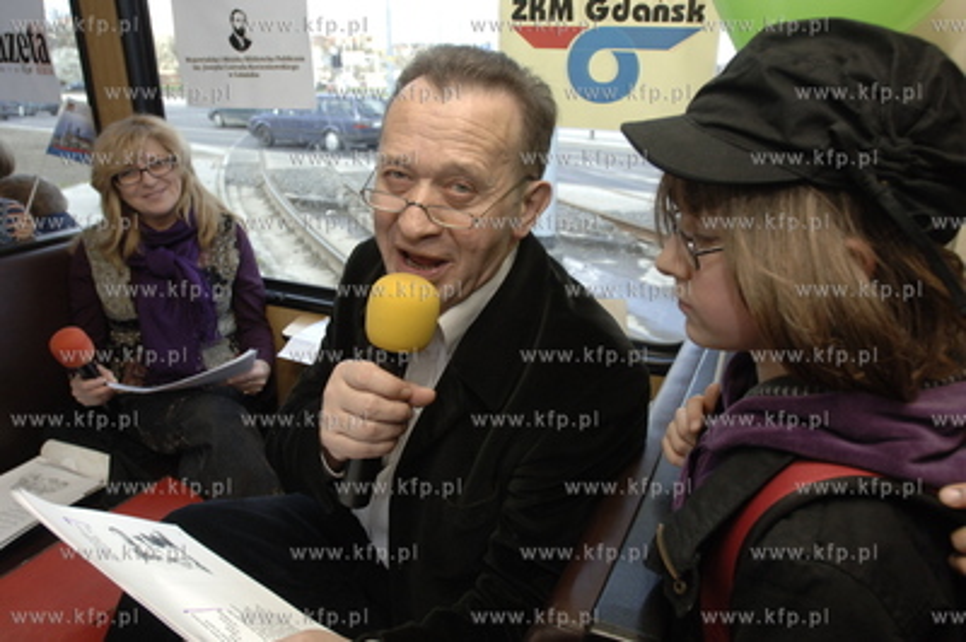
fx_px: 684
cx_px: 483
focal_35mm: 26
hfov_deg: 70.5
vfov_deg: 50.3
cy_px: 321
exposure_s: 1/250
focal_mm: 17
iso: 400
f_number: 5.6
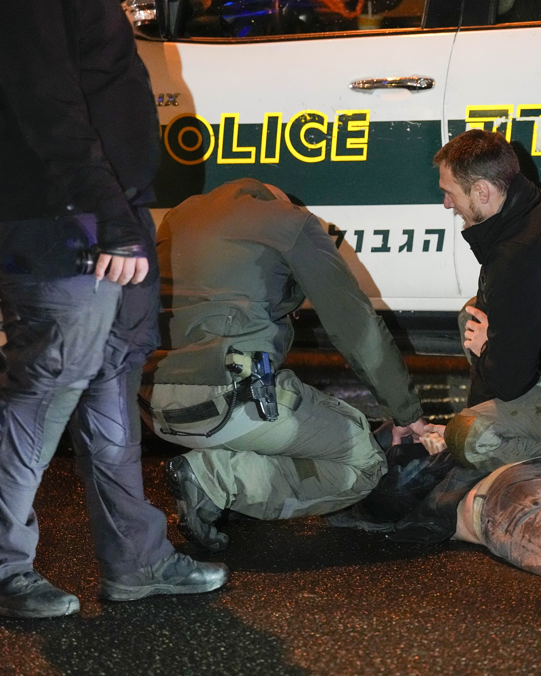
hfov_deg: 8.5
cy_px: 338
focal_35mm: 181
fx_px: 3623
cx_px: 486
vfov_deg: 10.7
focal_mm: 128
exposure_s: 1/100
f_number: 2.8
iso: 10000
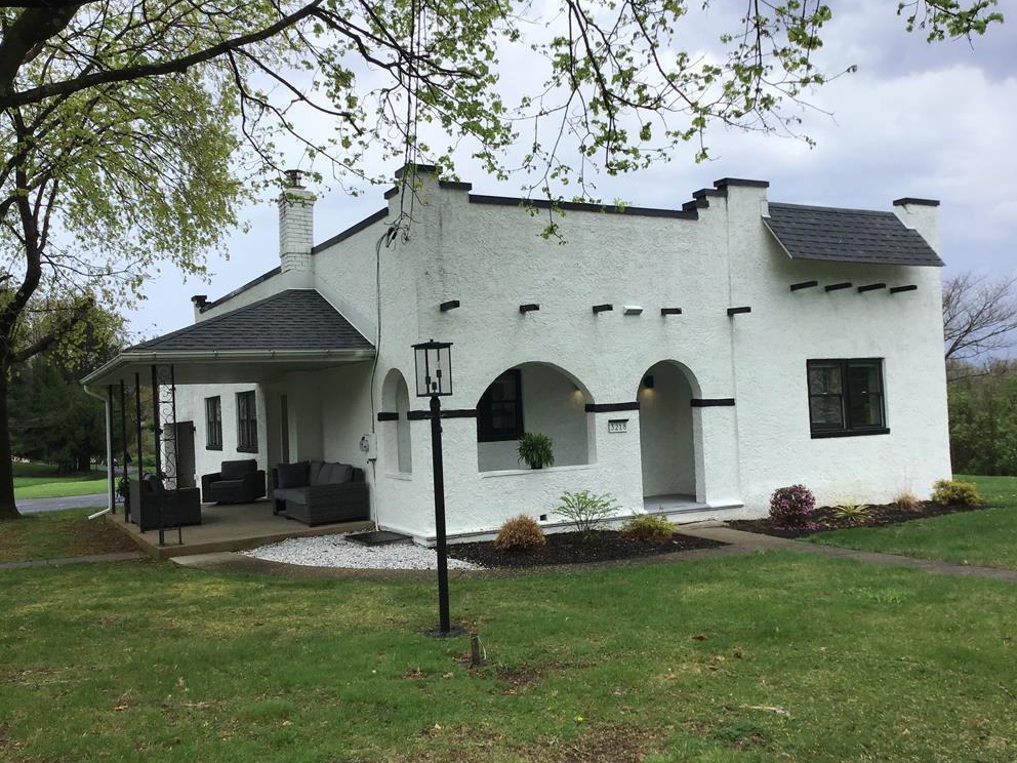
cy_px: 384
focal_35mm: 32
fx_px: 940
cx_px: 517
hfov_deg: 56.8
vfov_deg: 44.2
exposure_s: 1/926
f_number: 2.4
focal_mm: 3.3
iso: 25
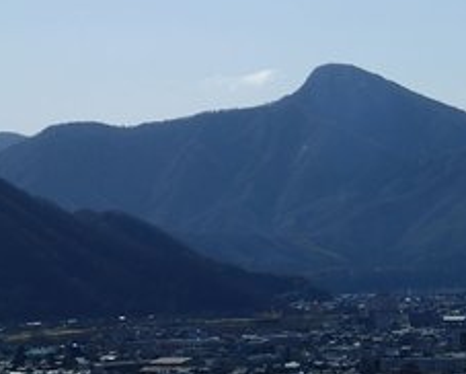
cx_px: 337
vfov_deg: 9.0
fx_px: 2374
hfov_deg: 11.2
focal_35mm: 172
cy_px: 125
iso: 100
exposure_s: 1/800
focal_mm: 18
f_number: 6.3
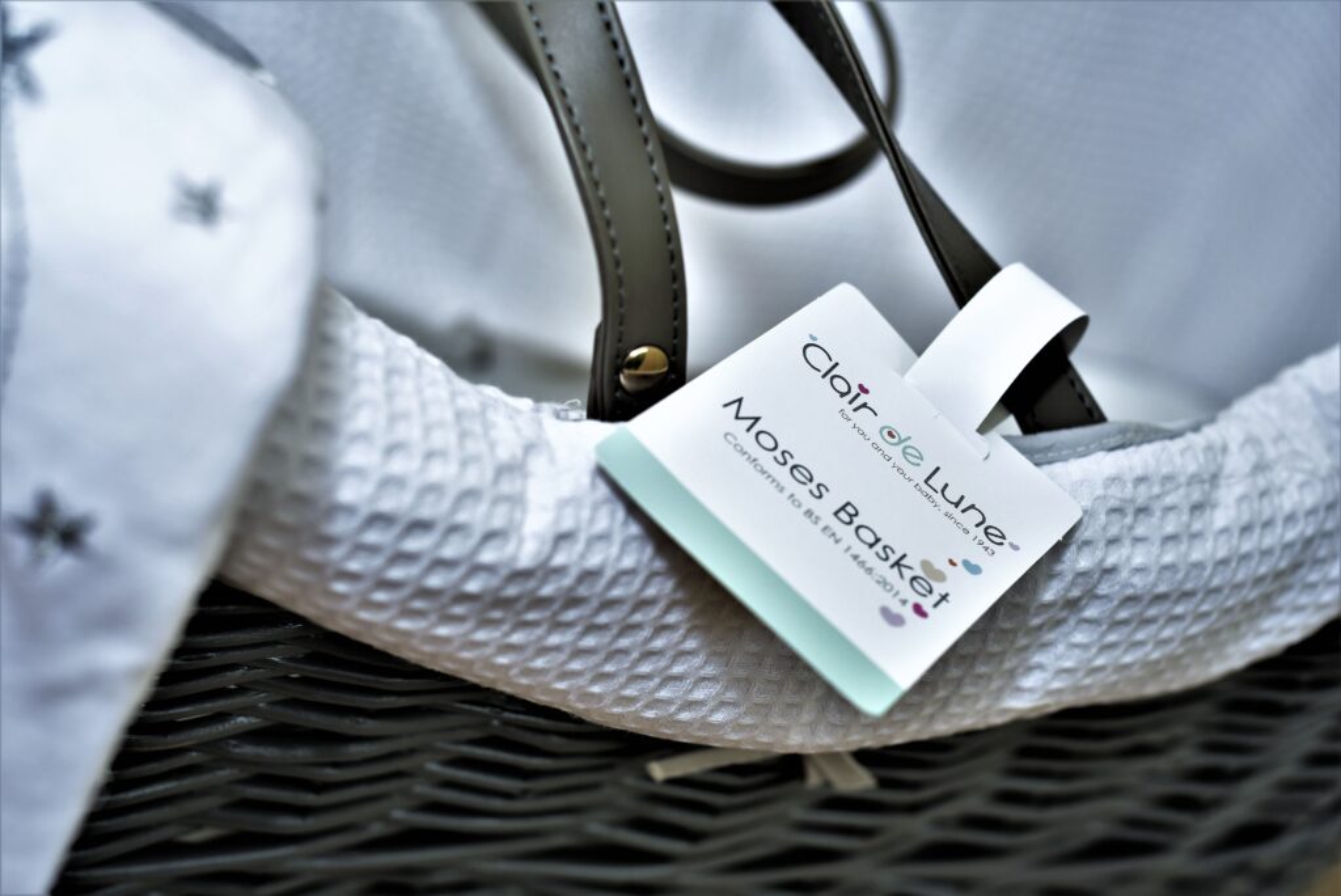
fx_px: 1863
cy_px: 448
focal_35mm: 50
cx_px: 670
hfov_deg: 39.6
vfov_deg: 27.0
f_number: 3.5
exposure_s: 1/100
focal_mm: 50
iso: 160
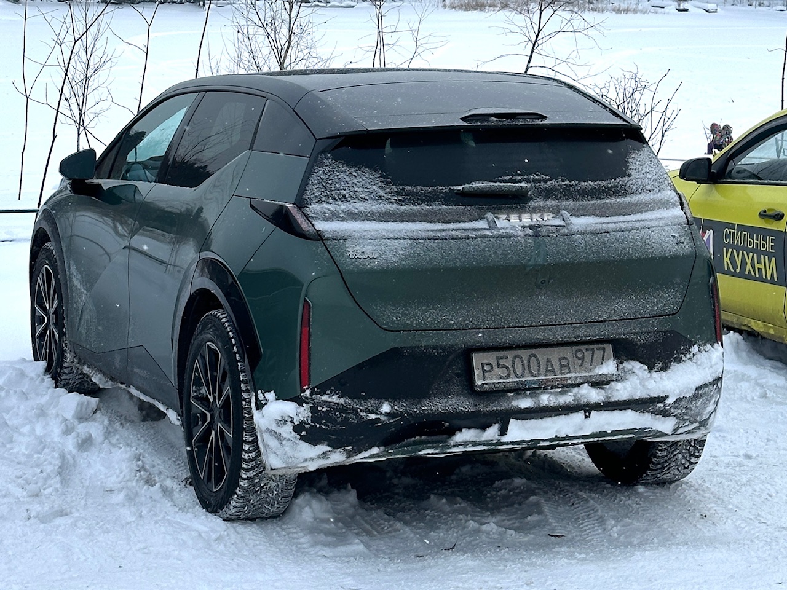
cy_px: 295
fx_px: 1091
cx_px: 394
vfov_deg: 30.3
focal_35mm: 48
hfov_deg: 39.7
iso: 64
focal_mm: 6.86
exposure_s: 1/740
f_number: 1.78
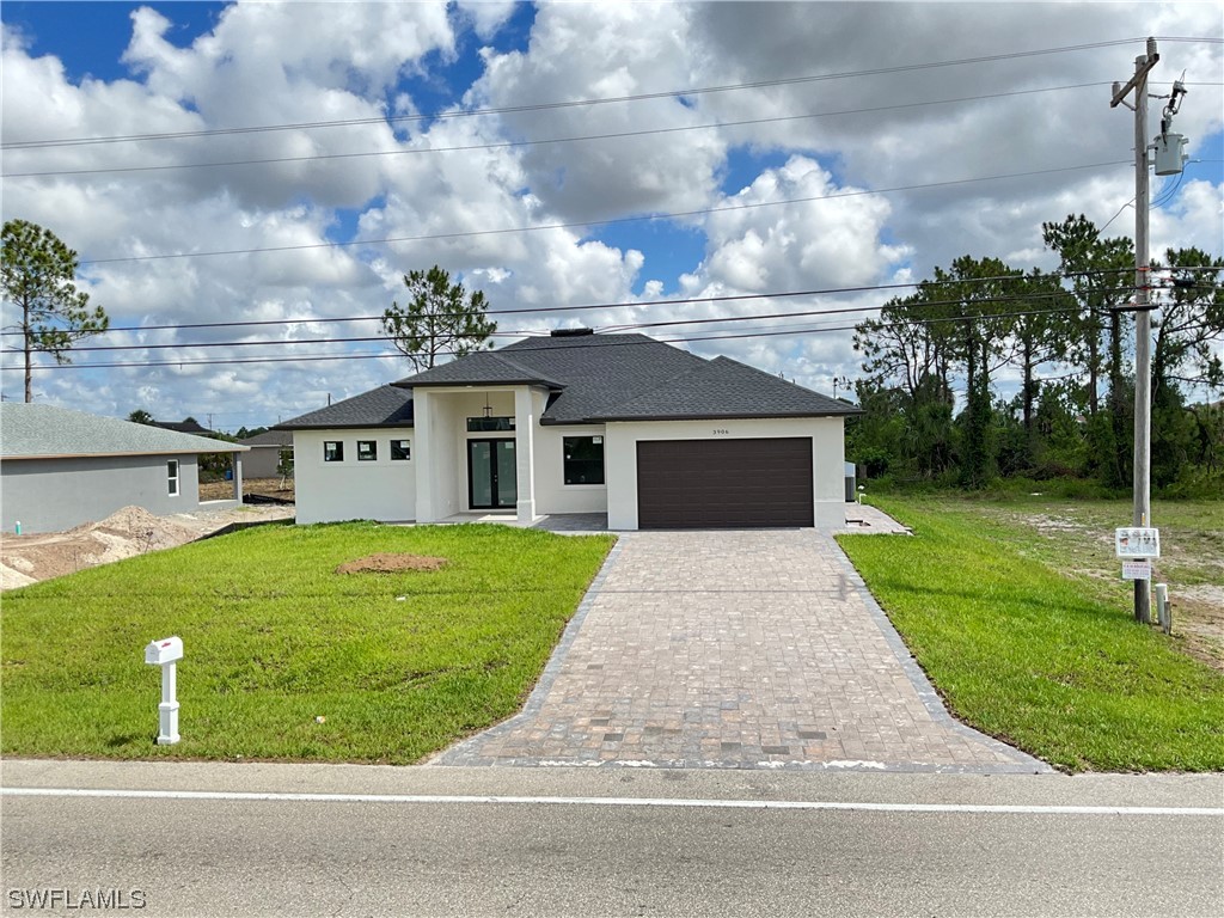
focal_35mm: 29
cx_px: 612
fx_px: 1025
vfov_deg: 48.2
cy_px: 459
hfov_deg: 61.7
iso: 25
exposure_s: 1/792
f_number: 1.8
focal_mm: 3
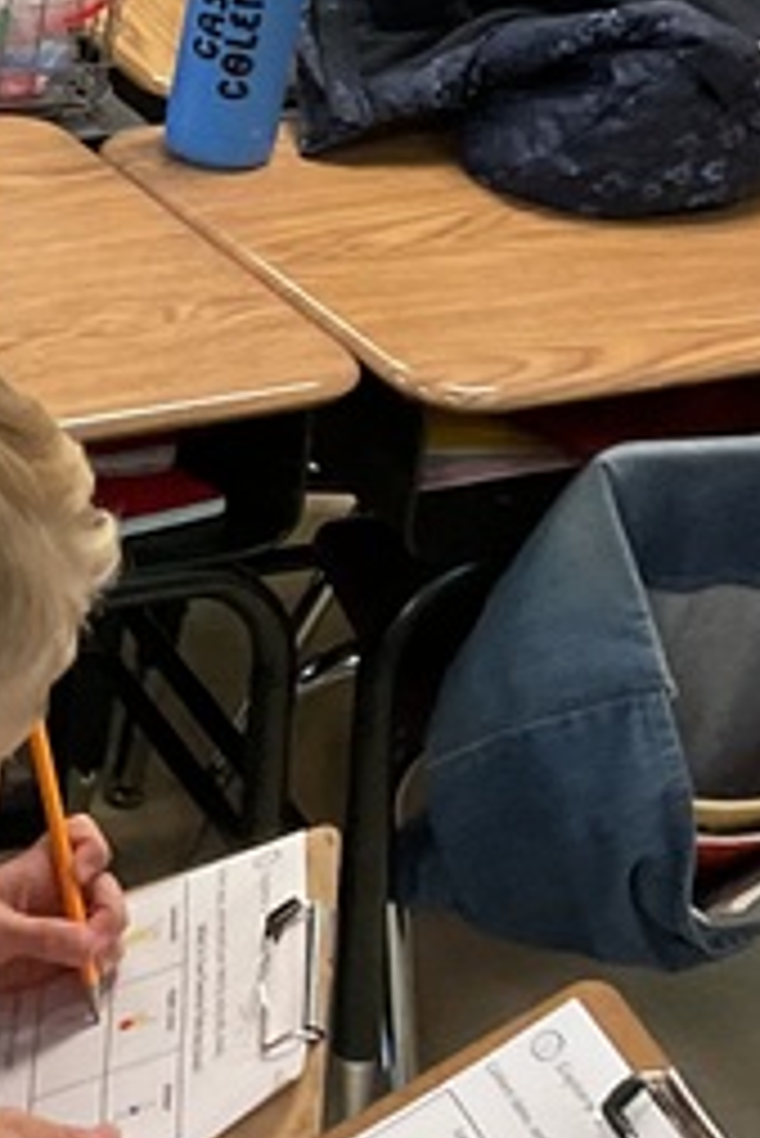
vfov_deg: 16.7
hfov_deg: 10.5
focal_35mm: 122
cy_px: 238
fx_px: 3858
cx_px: -634
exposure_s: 1/60
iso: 160
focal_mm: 3
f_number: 1.8
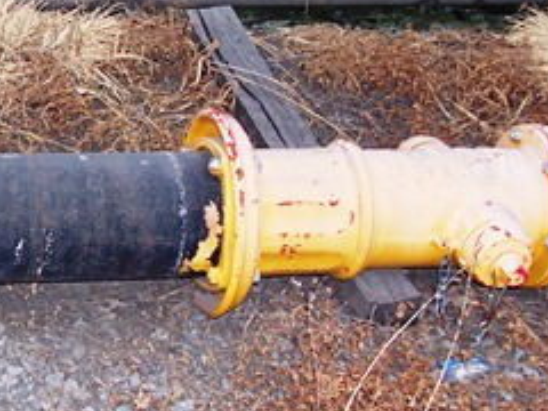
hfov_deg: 22.3
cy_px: 210
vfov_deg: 17.6
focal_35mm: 84
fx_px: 1330
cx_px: -9
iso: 80
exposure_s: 1/60
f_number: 2.8
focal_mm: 6
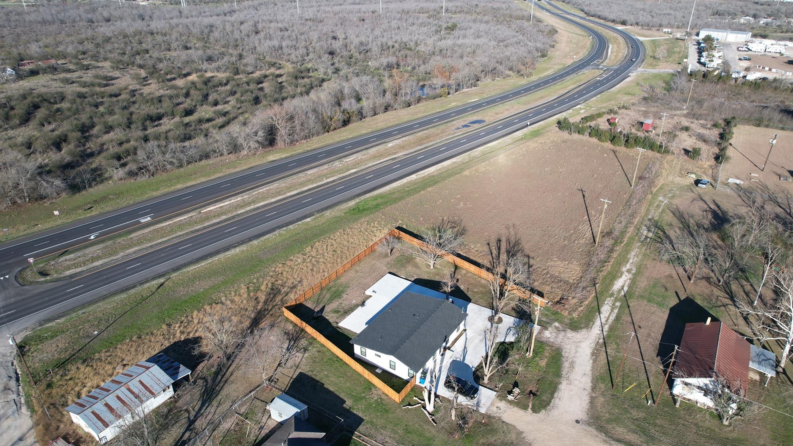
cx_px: 411
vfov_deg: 47.7
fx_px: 505
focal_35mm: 24
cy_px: 236
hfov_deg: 76.3
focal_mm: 8.38
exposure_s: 1/1250
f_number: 2.8
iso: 110
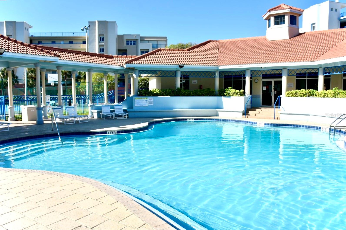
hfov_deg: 67.4
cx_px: 173
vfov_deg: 47.9
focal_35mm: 27
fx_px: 259
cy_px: 115
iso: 160
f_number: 8
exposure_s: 1/500
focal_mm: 18
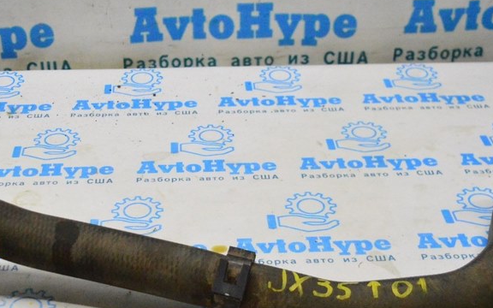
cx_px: 173
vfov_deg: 19.1
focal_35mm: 68
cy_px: 210
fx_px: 912
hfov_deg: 30.1
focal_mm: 25
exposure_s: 1/1000
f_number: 4
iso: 6400
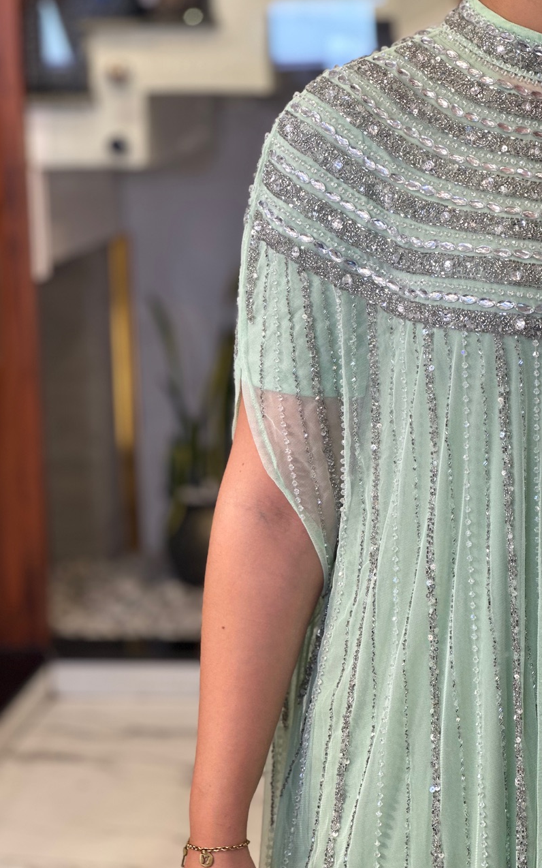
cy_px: 433
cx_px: 325
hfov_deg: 15.9
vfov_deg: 25.2
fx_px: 1938
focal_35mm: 82
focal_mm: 9
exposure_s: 1/100
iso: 50
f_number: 2.8
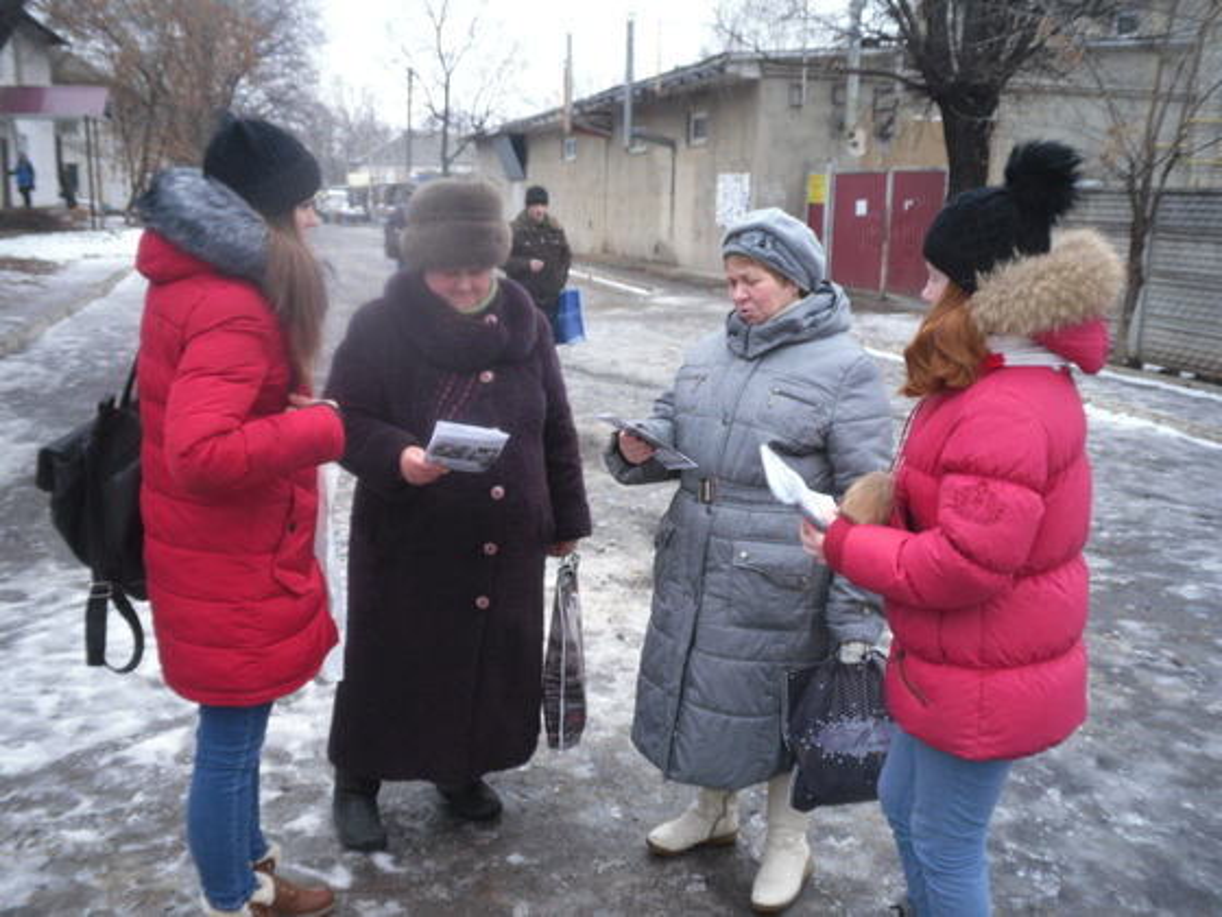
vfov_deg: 40.7
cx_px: 611
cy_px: 458
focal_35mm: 35
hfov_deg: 52.6
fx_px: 1236
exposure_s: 1/45
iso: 100
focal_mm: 6.36
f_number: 3.8
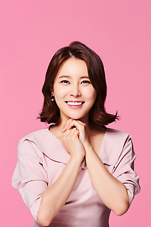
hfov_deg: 13.1
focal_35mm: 105
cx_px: 76
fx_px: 660
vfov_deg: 19.4
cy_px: 114
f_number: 16
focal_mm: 105
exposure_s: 1/125
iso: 64
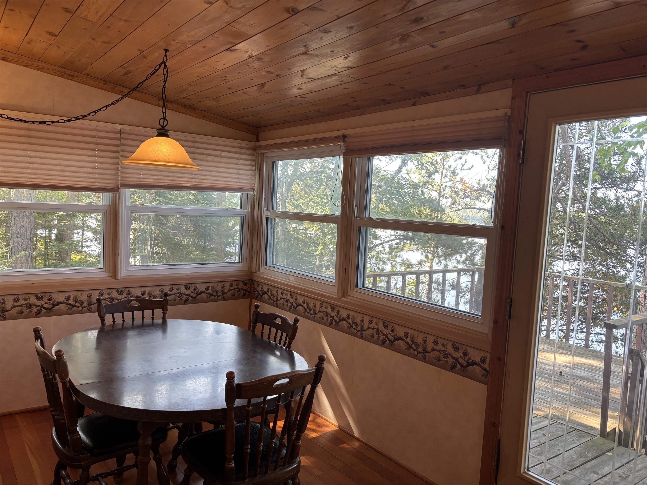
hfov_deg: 67.3
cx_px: 324
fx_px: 486
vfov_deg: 53.1
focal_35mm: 26
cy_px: 242
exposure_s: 1/120
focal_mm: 5.96
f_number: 1.6
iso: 100
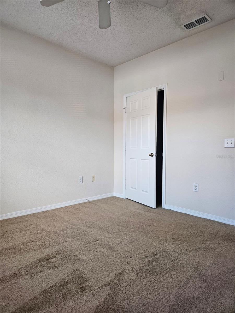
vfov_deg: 73.9
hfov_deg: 58.9
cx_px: 118
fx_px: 208
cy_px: 156
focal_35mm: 23
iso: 125
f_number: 1.8
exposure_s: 1/180
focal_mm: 5.4
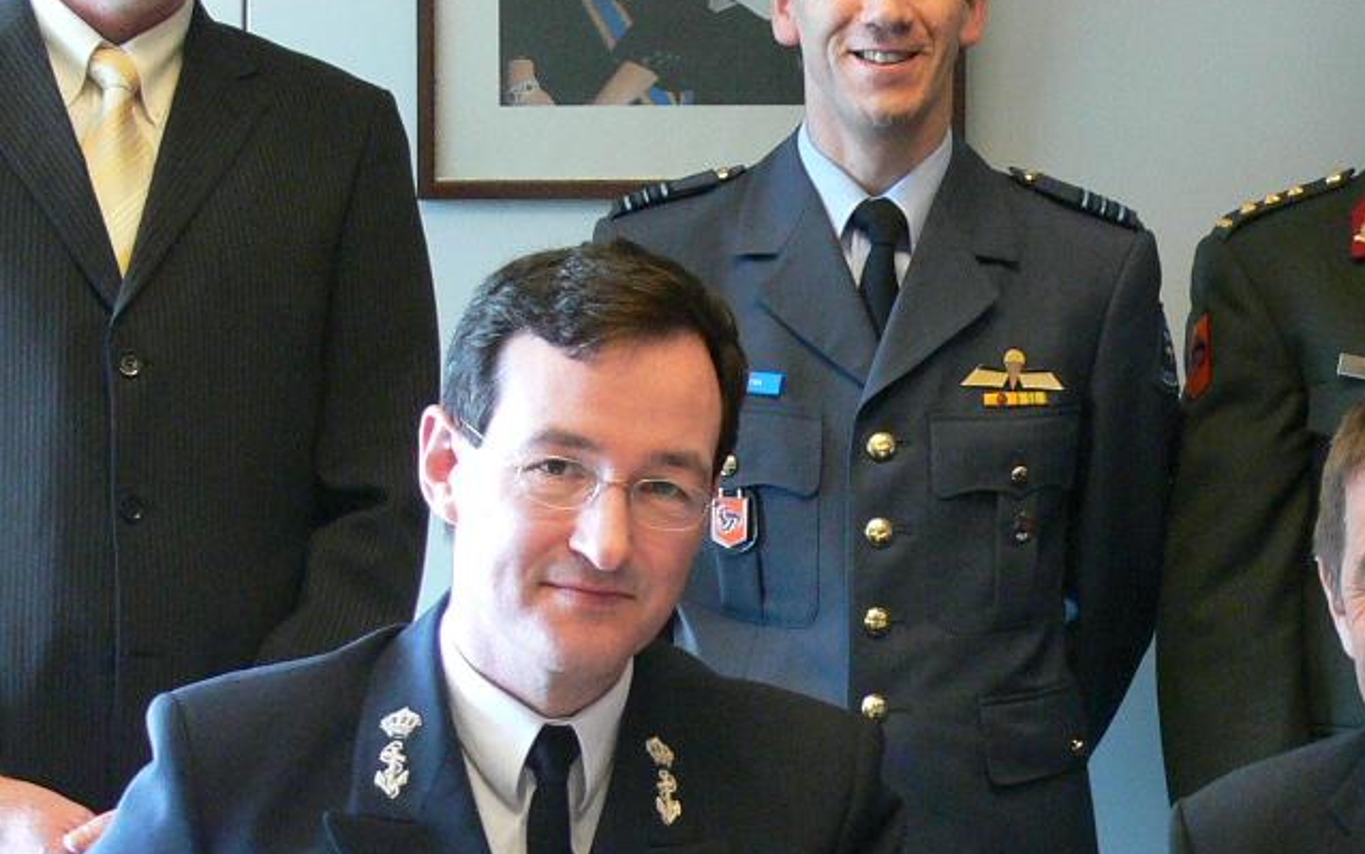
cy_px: 775
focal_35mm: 93
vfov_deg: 13.9
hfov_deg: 22.0
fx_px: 3460
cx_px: 1130
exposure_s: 1/25
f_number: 2.8
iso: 200
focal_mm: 7.5
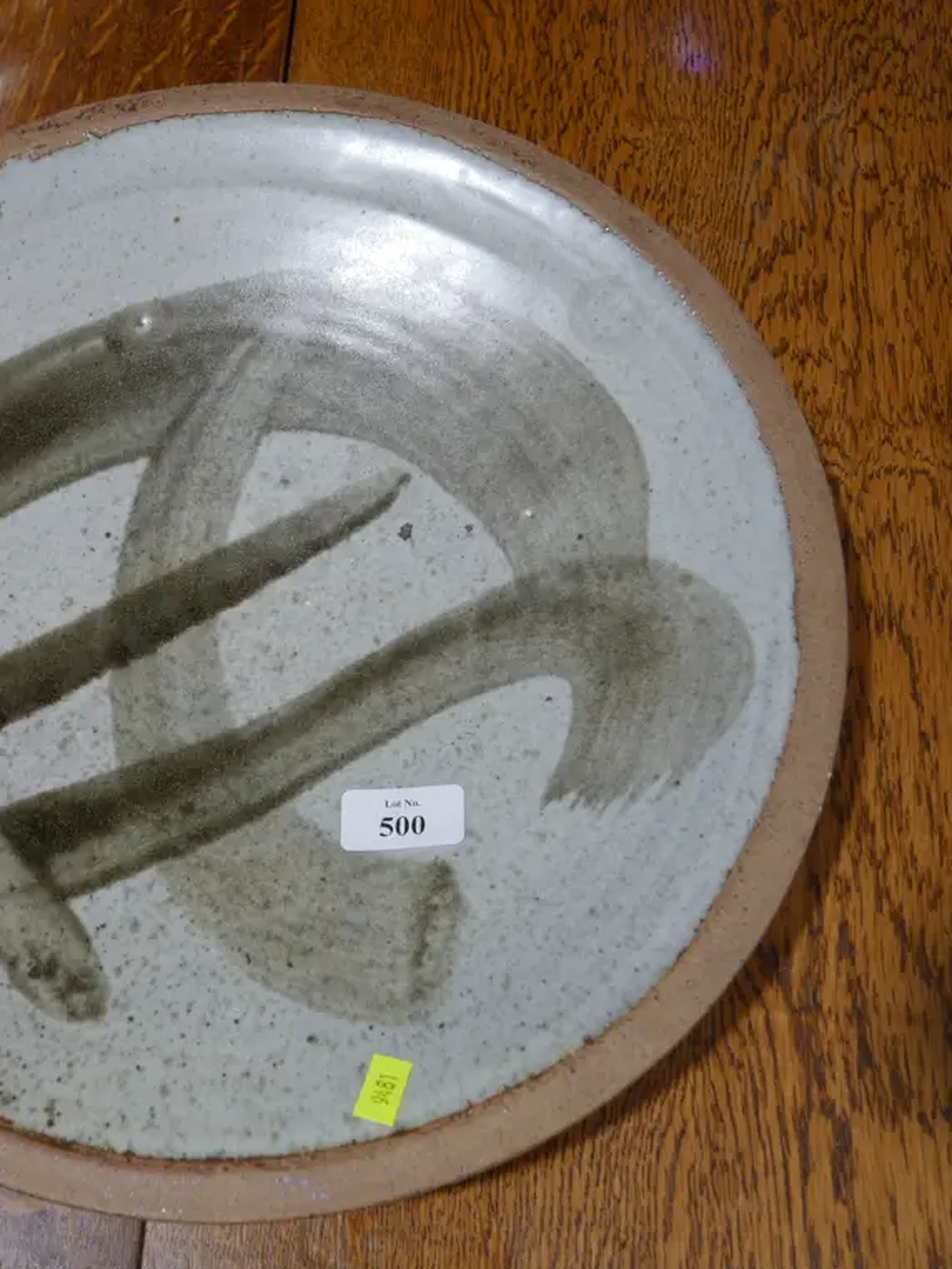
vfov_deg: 43.8
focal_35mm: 43
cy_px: 634
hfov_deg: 32.6
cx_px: 180
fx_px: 1576
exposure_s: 1/100
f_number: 3.6
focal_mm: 16
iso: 200
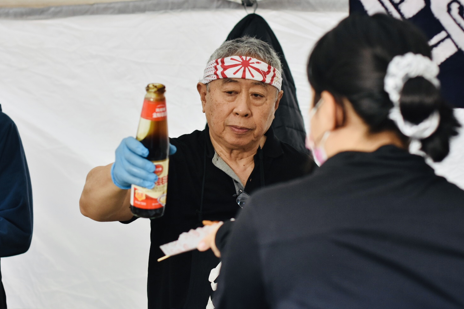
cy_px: 144
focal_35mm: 83
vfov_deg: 16.5
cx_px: 224
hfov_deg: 24.5
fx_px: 1070
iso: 900
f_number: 2.5
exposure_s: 1/200
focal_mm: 50
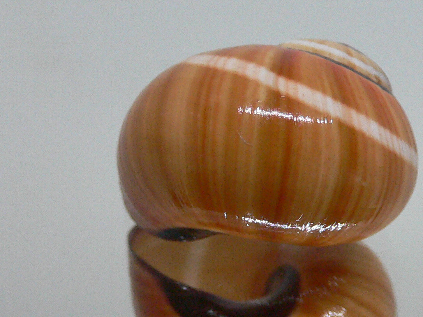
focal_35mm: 65
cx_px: 268
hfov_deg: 29.7
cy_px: 210
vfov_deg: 22.5
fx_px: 794
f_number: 2.8
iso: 200
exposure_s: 1/50
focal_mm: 4.6
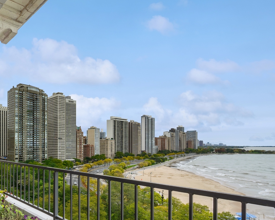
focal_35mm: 24
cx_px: 39
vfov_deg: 57.4
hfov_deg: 61.7
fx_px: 195
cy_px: 148
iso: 100
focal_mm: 14
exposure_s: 1/20
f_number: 10
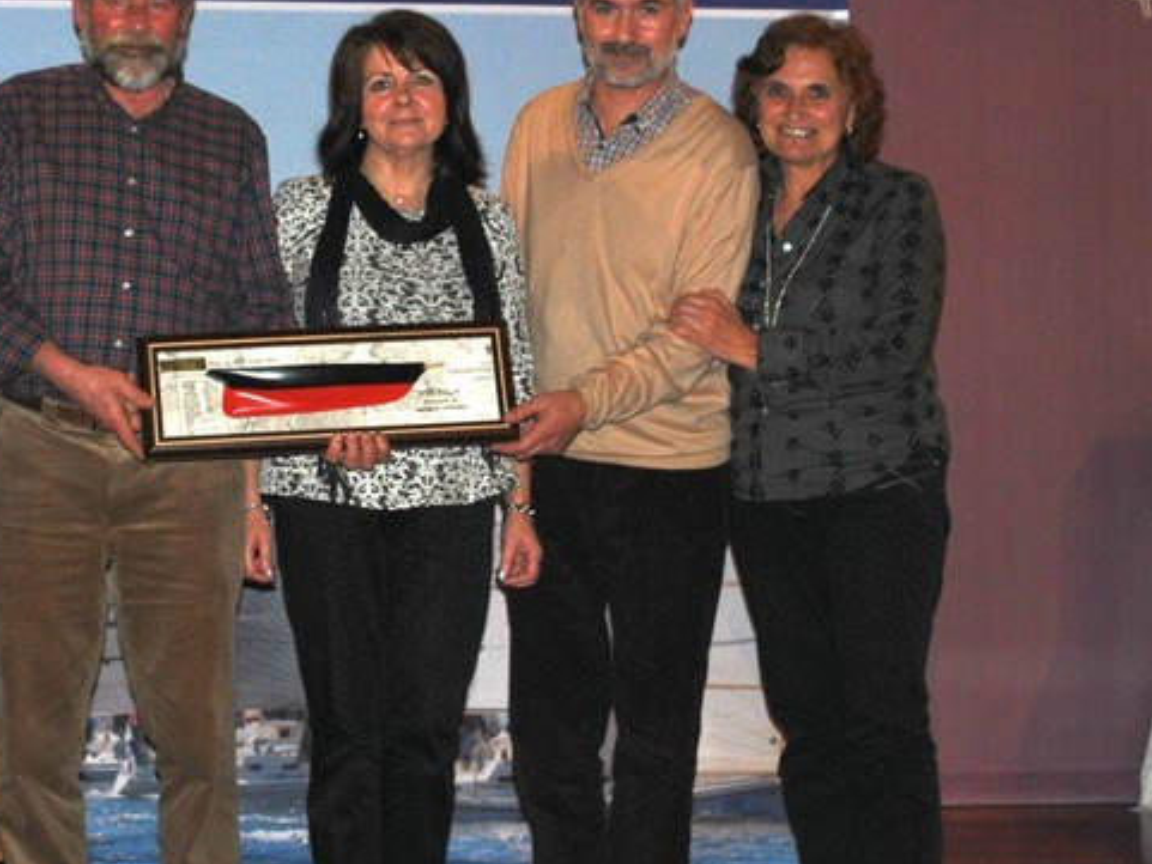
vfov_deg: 18.4
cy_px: 276
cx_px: 232
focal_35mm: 80
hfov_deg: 24.0
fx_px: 2663
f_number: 4.2
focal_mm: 26
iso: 200
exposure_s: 1/60
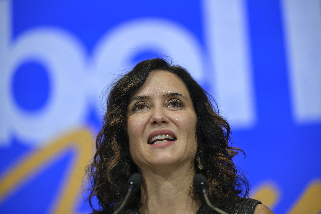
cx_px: 160
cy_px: 107
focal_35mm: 130
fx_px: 1159
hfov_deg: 15.8
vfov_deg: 10.5
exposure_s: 1/320
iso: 450
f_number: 2.8
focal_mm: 130
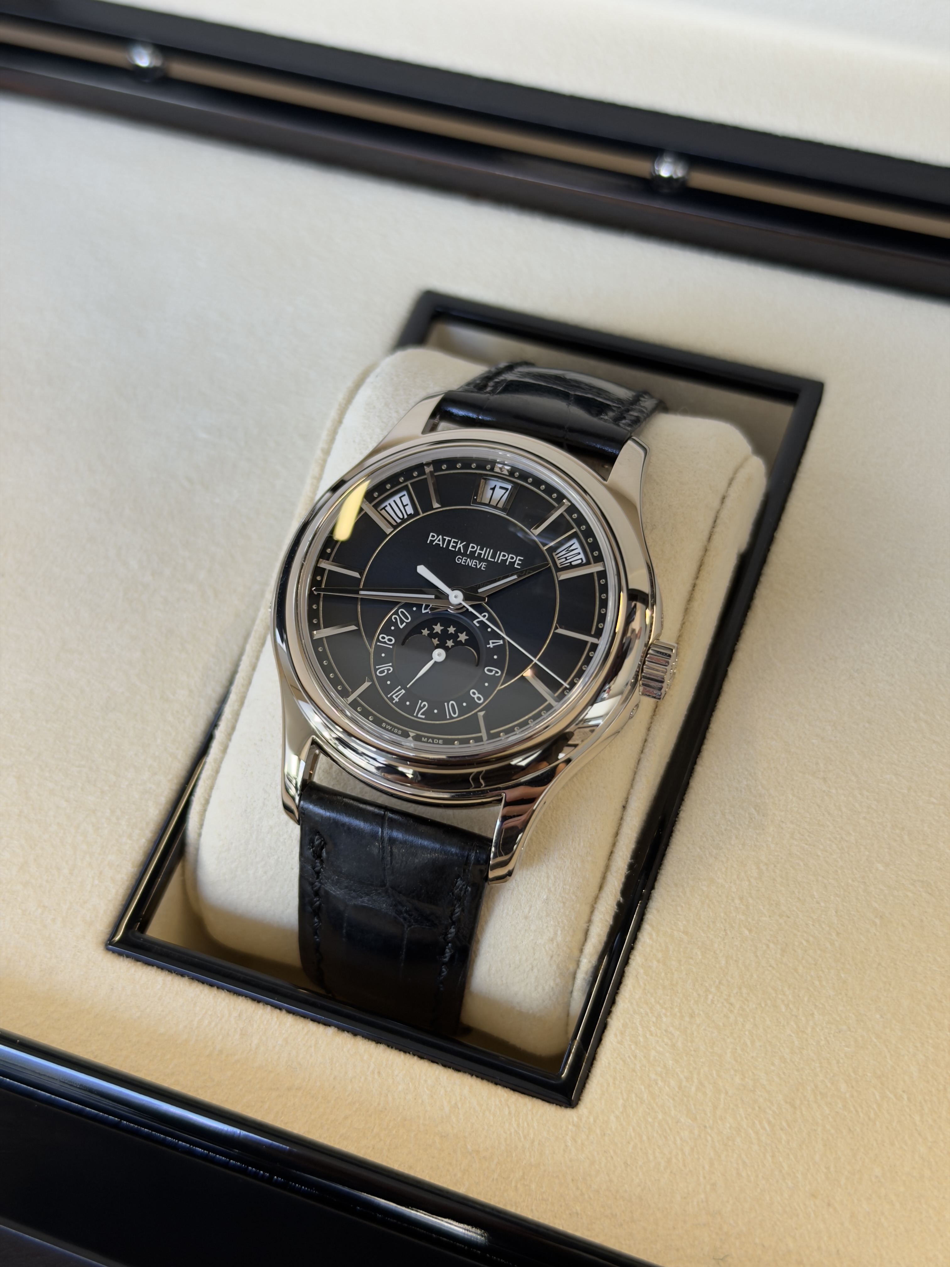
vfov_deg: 39.7
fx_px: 1756
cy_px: 634
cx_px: 475
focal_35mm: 48
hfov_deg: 30.3
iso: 50
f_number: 1.78
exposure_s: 1/50
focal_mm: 6.76
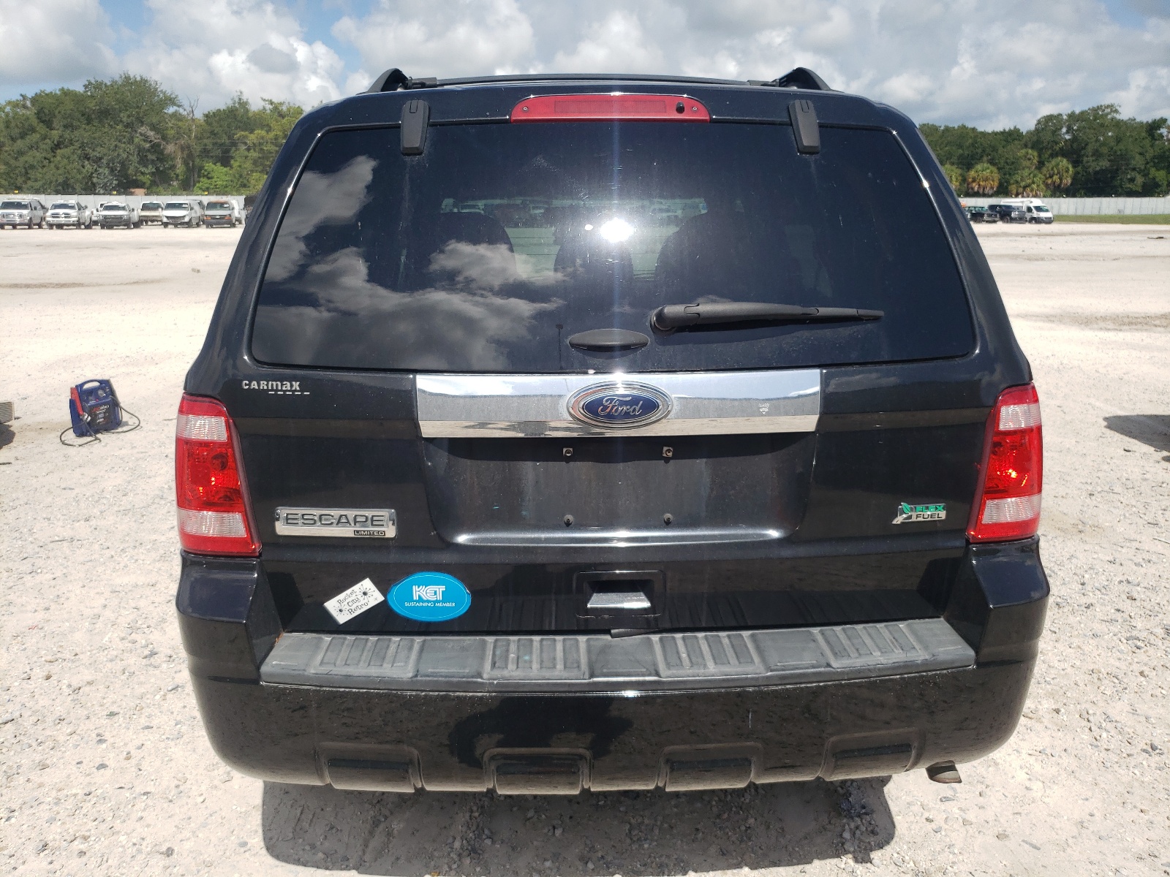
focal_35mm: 26
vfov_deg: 53.1
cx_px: 585
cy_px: 438
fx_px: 879
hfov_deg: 67.3
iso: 50
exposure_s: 1/3333
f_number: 1.5
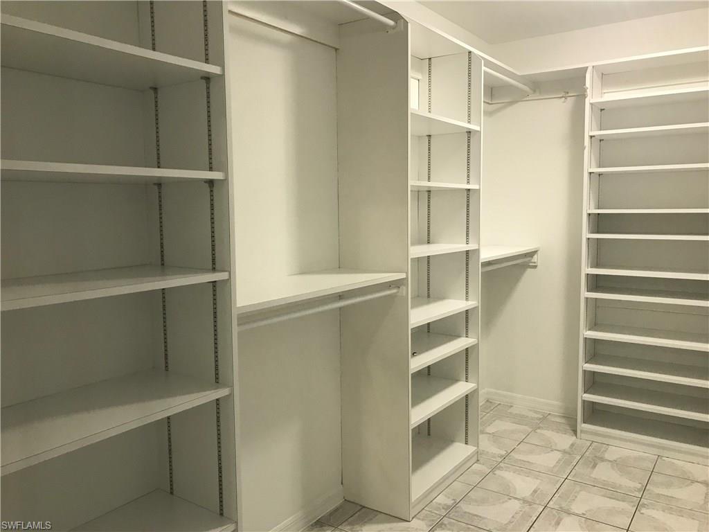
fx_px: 573
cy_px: 266
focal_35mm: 28
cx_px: 354
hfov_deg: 63.4
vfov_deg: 49.7
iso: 40
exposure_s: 1/17
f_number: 1.8
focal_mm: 3.99
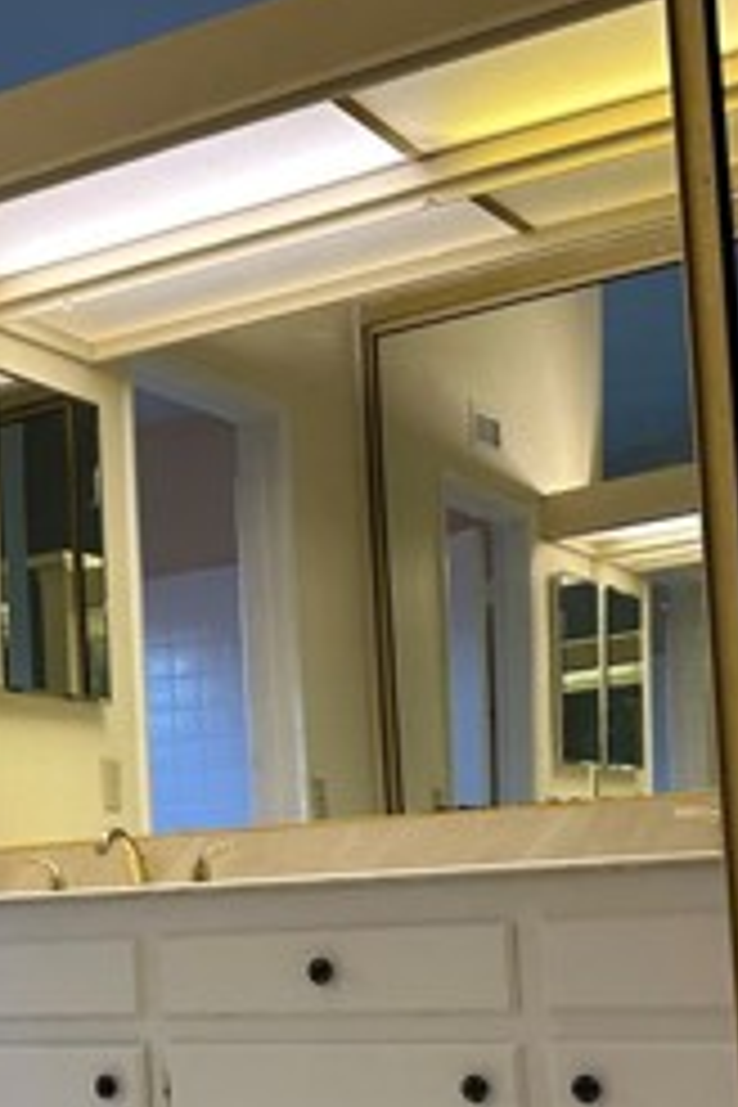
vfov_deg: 30.4
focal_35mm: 65
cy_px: 837
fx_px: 1999
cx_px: -9
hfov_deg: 20.2
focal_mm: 6.86
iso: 160
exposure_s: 1/120
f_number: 1.78
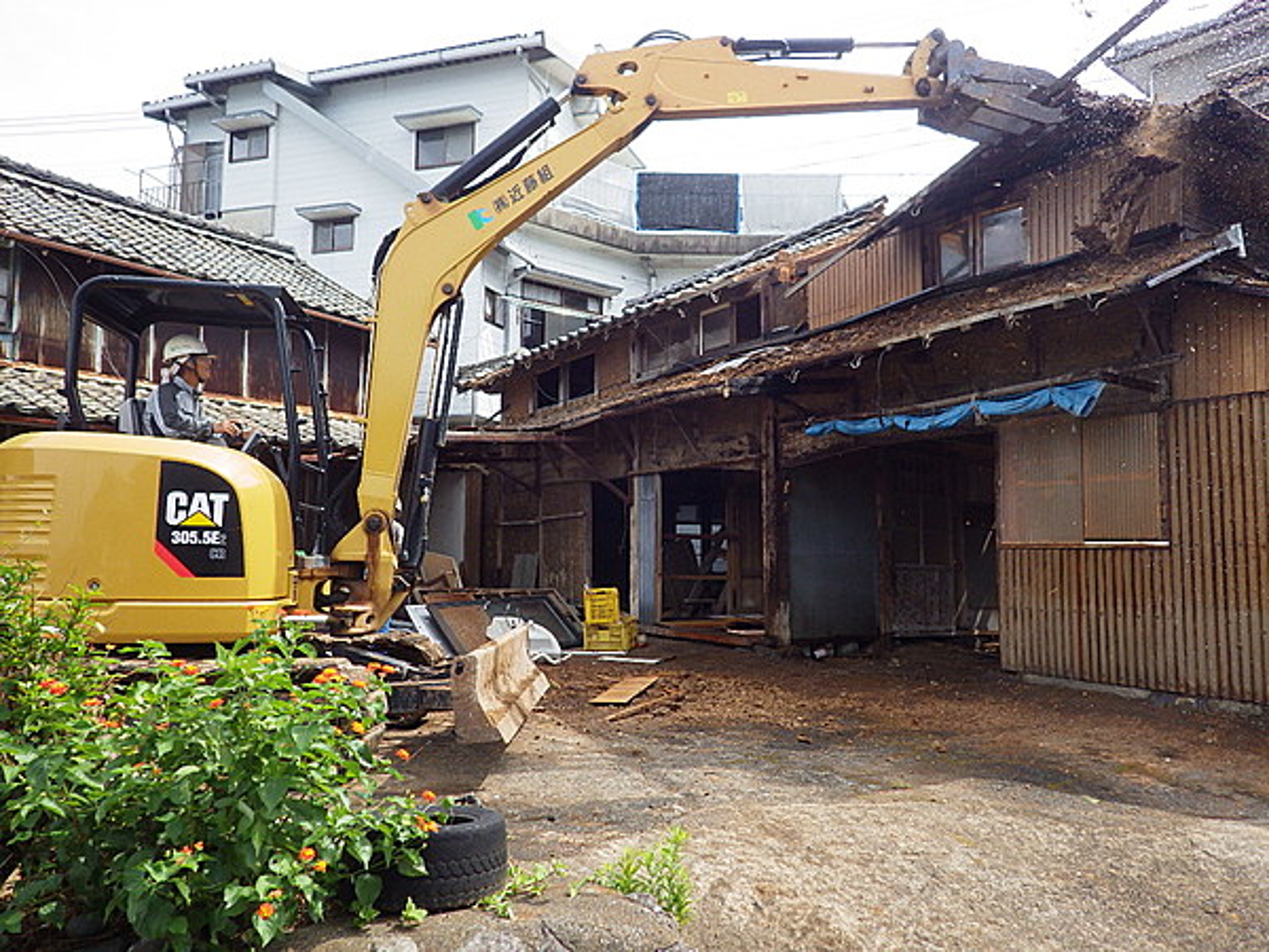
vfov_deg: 66.0
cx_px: 634
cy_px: 476
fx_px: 733
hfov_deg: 81.7
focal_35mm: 20
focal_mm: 3.6
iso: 250
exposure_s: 1/1250
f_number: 2.8
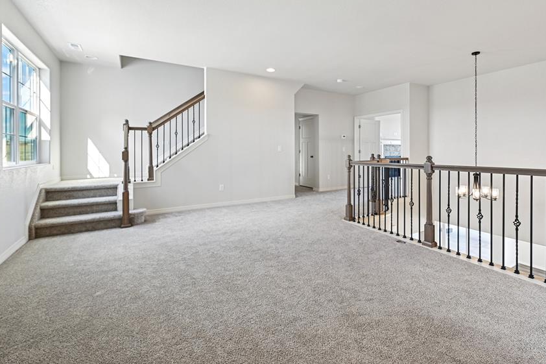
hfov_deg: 93.1
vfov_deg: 70.0
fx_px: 258
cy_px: 153
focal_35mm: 17
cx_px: 295
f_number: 8
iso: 320
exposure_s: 1/50
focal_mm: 14
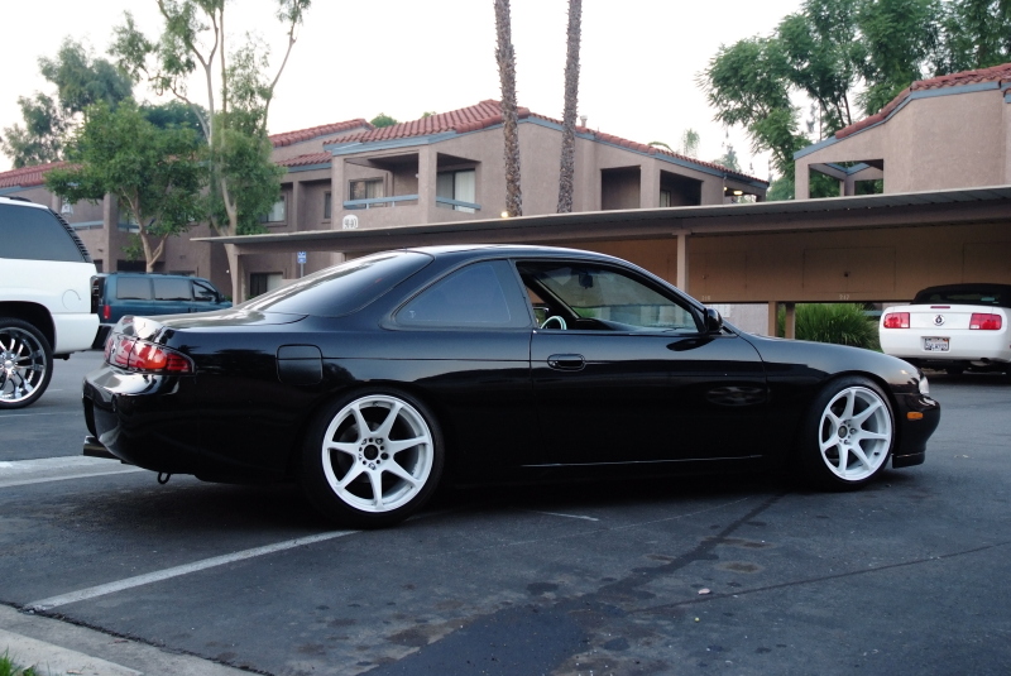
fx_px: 1152
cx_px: 506
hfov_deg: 47.4
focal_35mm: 41
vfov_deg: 32.7
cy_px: 338
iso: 800
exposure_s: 1/60
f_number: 3.8
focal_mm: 27
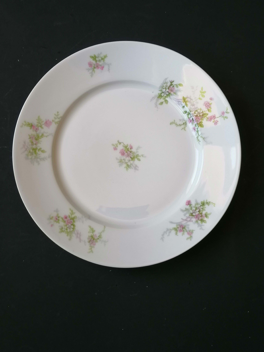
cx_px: 132
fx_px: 458
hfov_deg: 32.2
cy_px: 176
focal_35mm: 45
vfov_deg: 42.1
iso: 80
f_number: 1.8
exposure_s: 1/50
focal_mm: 4.75
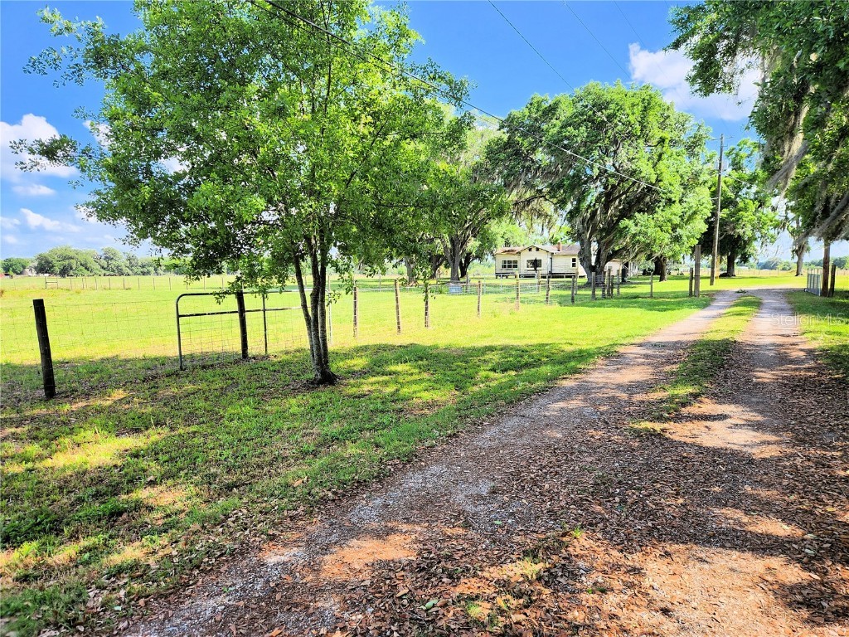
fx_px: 564
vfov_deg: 58.9
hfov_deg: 73.9
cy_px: 318
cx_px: 424
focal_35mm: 23
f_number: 1.8
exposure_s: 1/650
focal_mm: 5.4
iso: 20
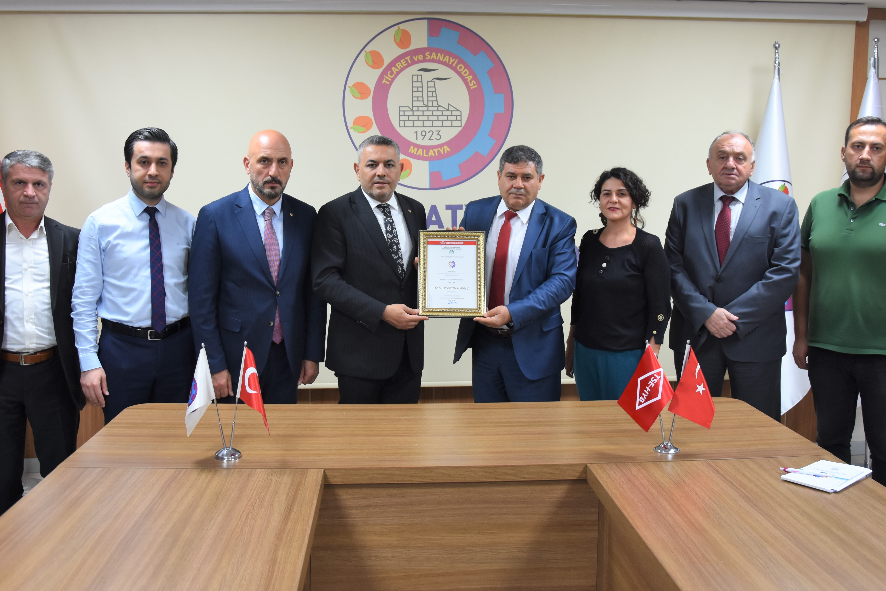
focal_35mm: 36
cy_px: 271
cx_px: 437
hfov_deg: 53.7
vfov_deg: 37.3
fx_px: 875
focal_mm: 21
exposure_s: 1/60
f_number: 4
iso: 800
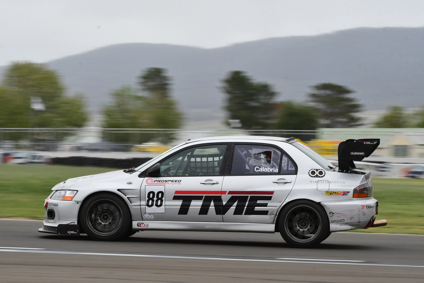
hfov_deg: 6.9
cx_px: 212
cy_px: 142
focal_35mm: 300
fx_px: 3534
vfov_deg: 4.6
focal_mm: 200
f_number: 14
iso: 500
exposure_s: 1/200
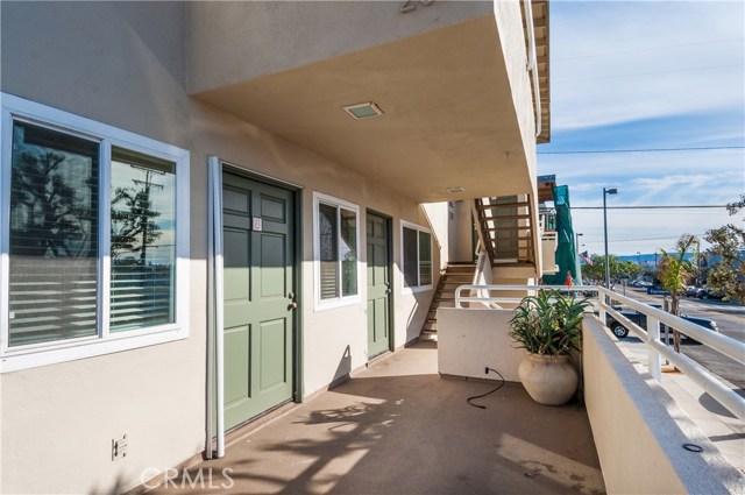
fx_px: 372
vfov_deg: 67.2
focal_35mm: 18
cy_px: 248
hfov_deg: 90.1
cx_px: 372
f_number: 13
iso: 200
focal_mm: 12
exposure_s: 1/250
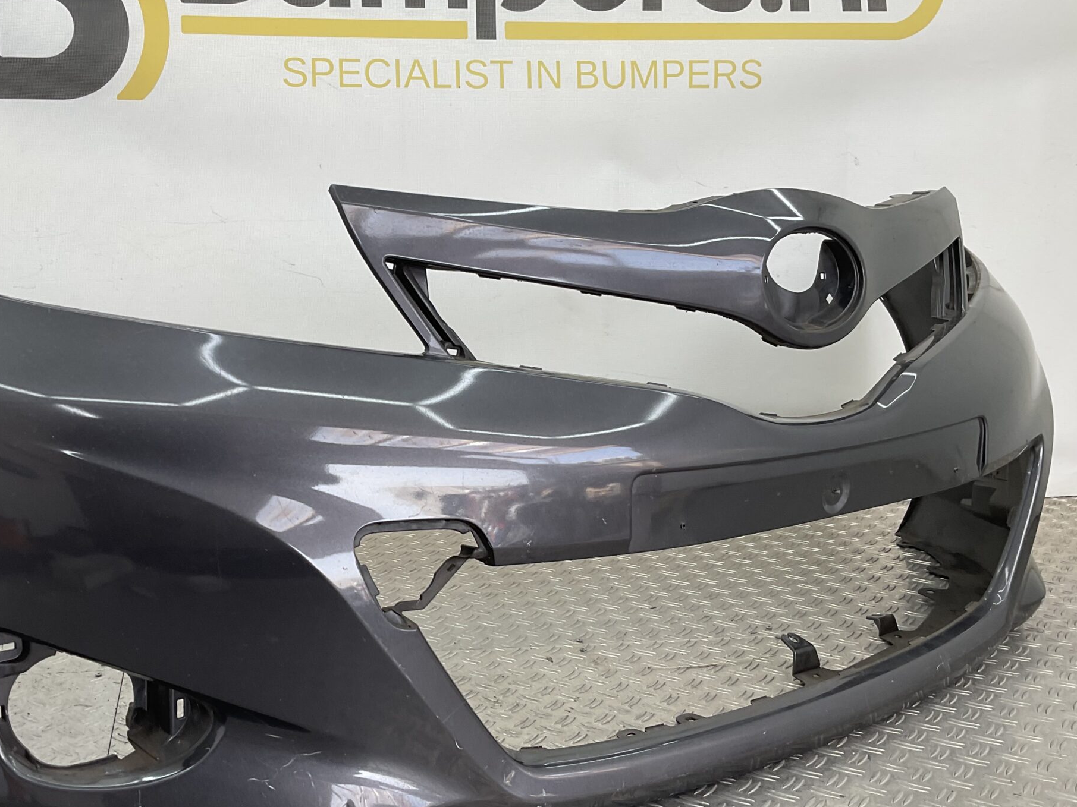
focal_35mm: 41
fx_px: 1276
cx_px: 403
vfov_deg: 35.1
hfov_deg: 45.4
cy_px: 421
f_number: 1.8
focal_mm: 3
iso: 16
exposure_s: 1/120
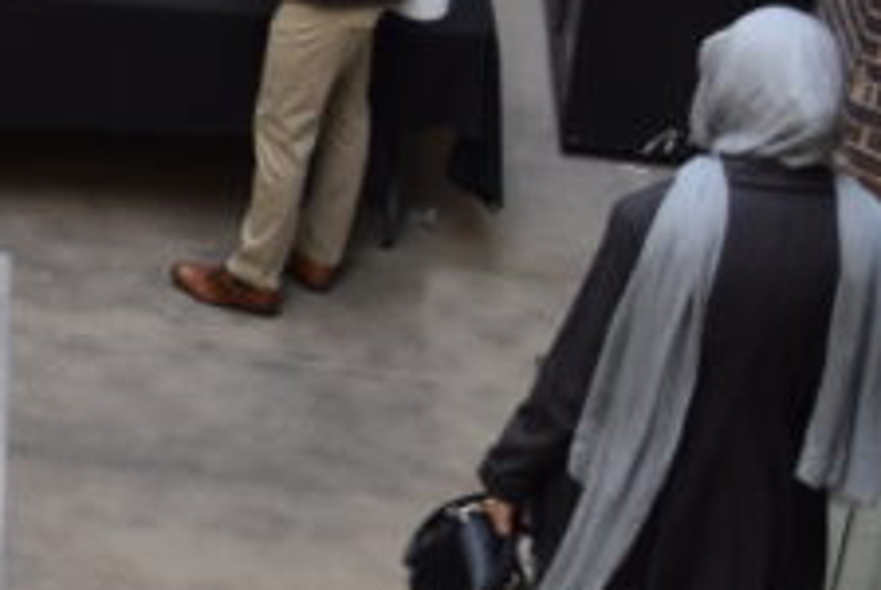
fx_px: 4197
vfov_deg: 8.0
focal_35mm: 171
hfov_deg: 10.6
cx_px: -1101
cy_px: 73
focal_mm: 25
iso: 400
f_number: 4.5
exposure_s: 1/80
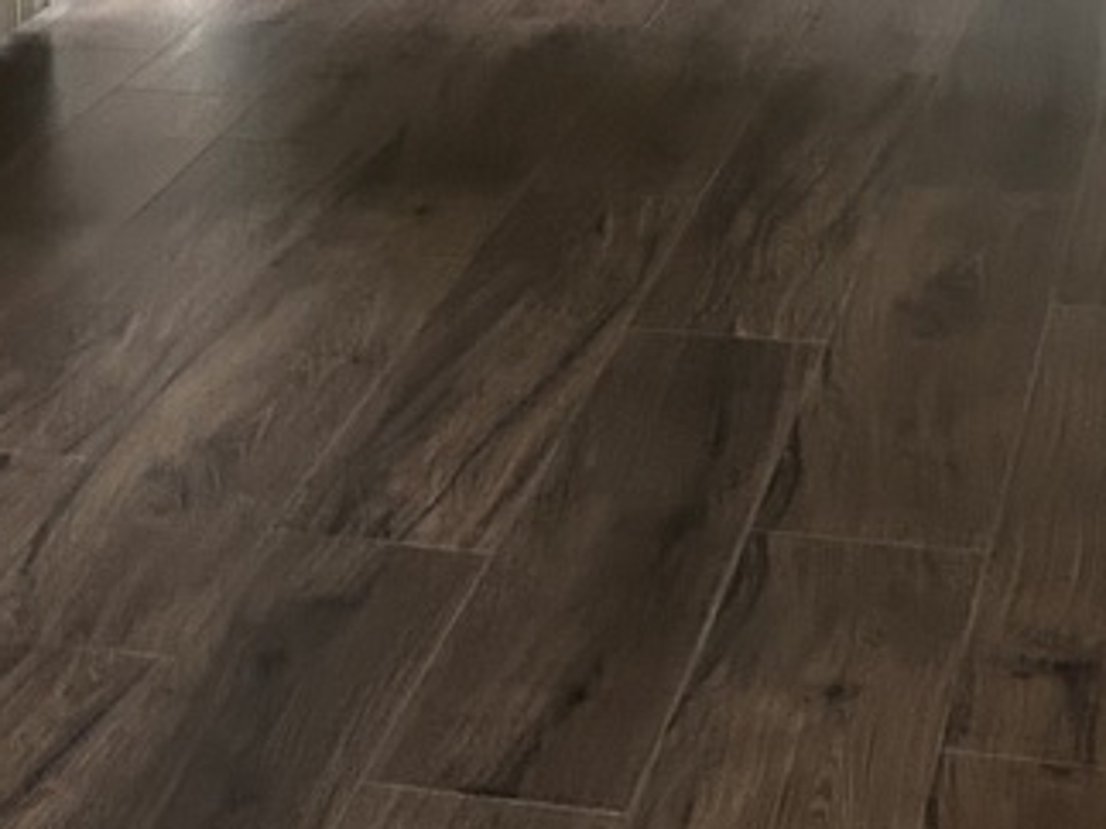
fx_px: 3705
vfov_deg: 12.5
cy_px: -151
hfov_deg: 16.5
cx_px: -72
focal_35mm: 116
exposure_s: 1/60
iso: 500
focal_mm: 5.7
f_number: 1.5
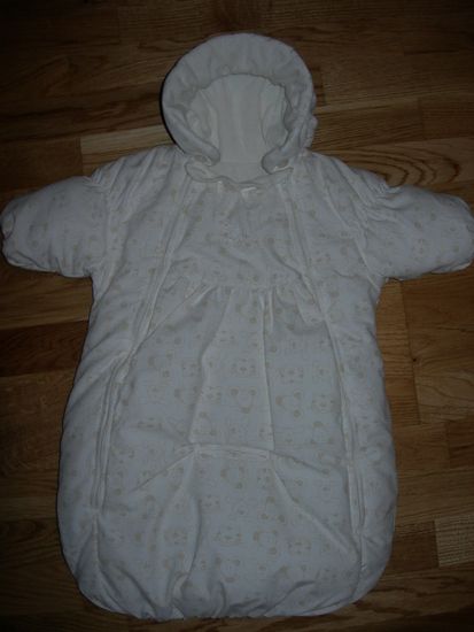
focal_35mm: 38
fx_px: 693
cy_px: 316
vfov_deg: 49.0
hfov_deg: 37.7
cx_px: 237
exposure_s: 1/60.1
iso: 50
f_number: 2.8
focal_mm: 7.8
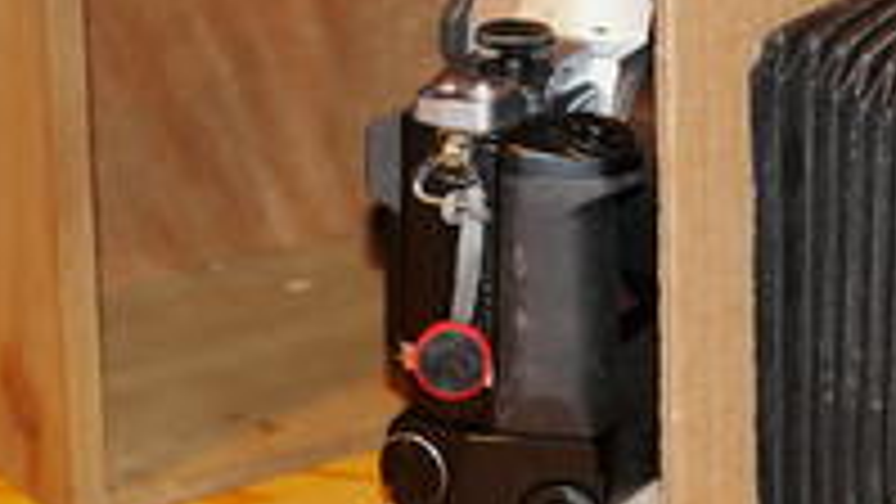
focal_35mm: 123
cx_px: 495
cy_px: 58
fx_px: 2923
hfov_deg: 17.4
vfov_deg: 9.8
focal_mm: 25
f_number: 2.8
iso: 800
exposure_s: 1/60
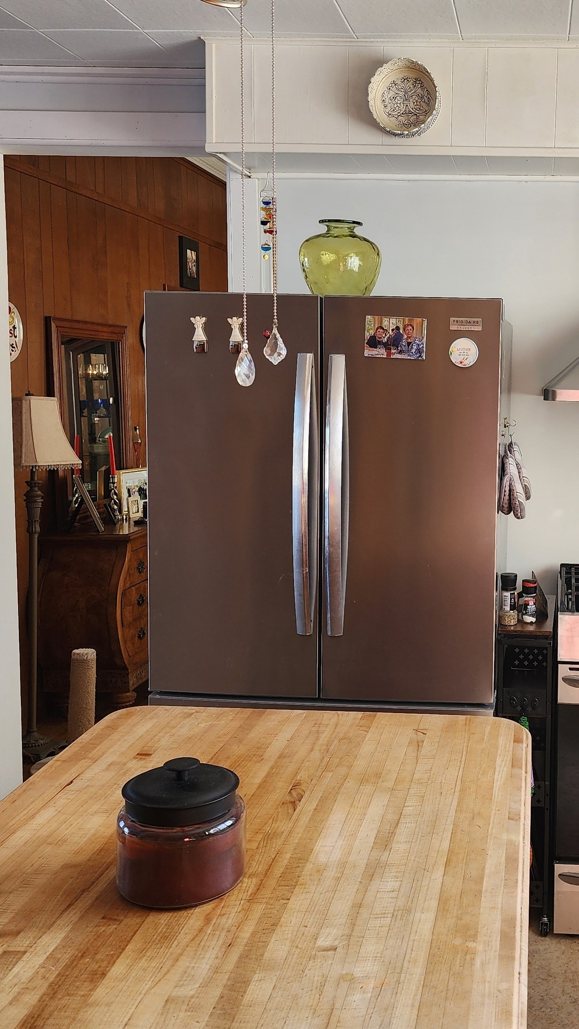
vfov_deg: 52.7
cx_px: 487
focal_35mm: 38
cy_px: 461
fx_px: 1038
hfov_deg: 30.2
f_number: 1.8
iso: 80
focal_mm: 6.4
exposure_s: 1/180
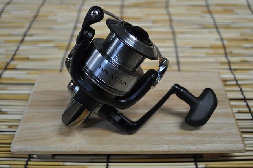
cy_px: 84
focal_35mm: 51
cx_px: 126
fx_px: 358
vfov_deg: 26.4
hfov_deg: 38.9
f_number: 5
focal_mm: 34
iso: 1000
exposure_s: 1/60
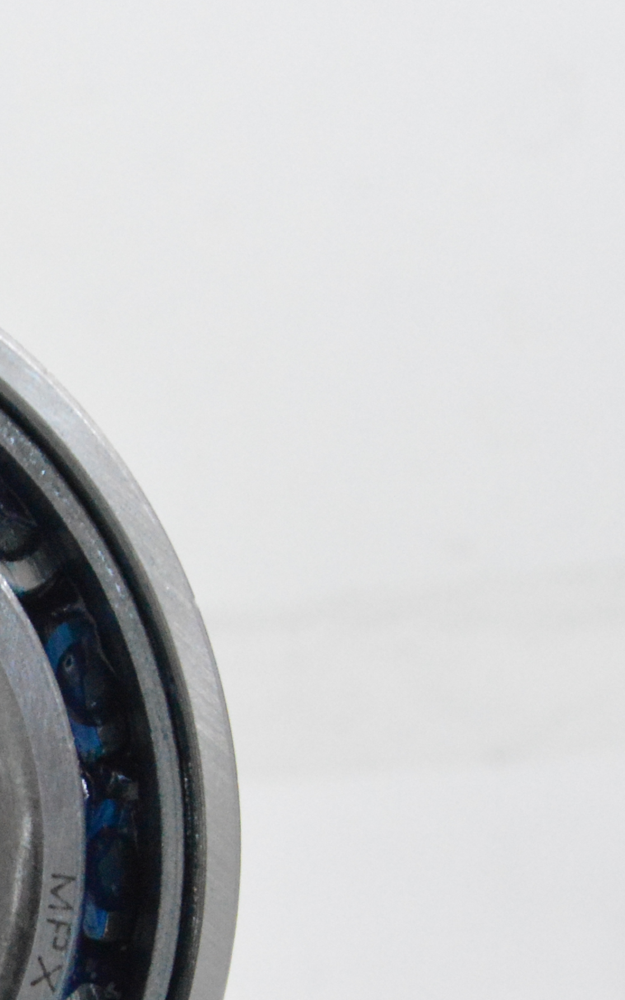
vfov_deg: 9.7
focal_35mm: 216
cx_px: -407
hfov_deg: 6.0
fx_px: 5886
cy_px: 759
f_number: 8
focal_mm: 42
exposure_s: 1/100
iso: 3200
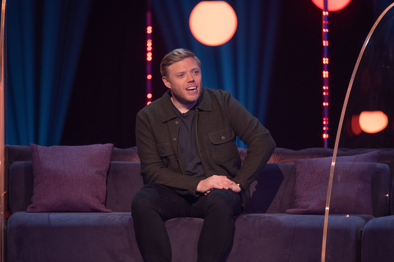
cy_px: 131
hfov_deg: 6.9
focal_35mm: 300
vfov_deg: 4.6
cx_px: 197
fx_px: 3281
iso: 3200
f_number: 4
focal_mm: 300
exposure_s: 1/250
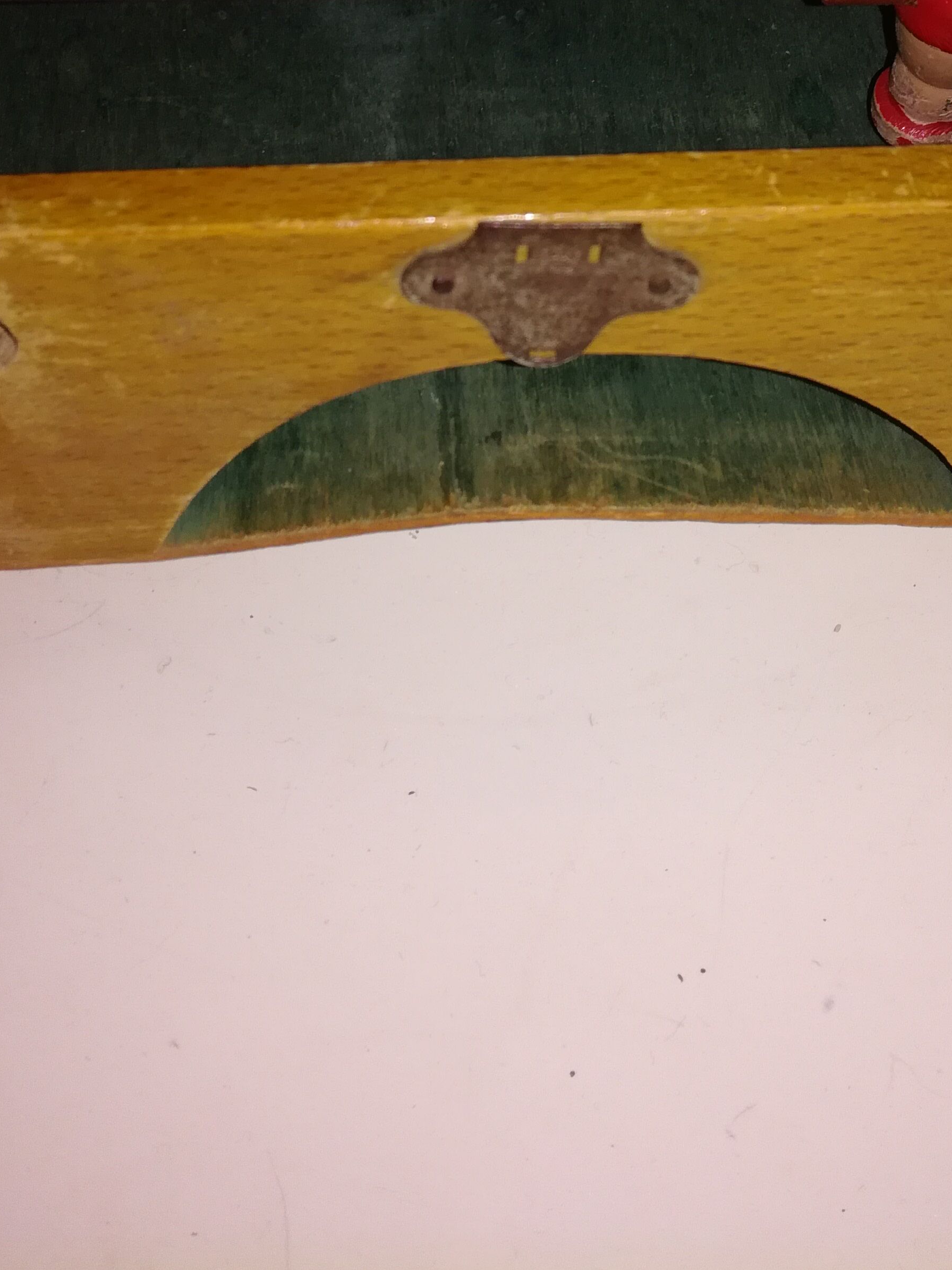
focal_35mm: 47
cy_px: 178
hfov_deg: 30.8
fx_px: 1724
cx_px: 560
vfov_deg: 38.2
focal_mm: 3.79
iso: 64
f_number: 2
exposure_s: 1/60
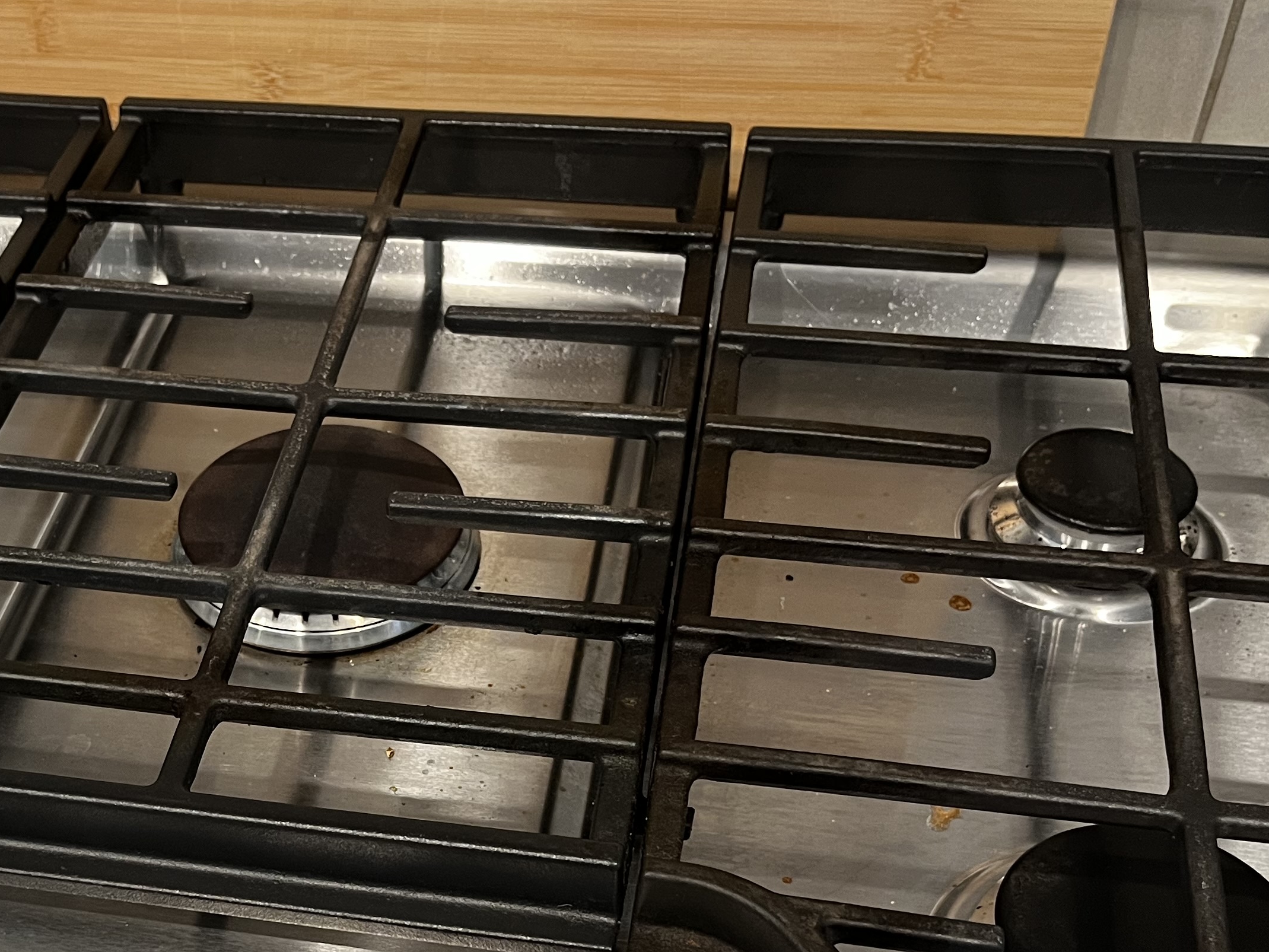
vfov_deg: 28.6
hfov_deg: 37.8
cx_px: 291
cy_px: 846
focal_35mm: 49
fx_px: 1797
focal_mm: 5.1
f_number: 1.6
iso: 320
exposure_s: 1/60
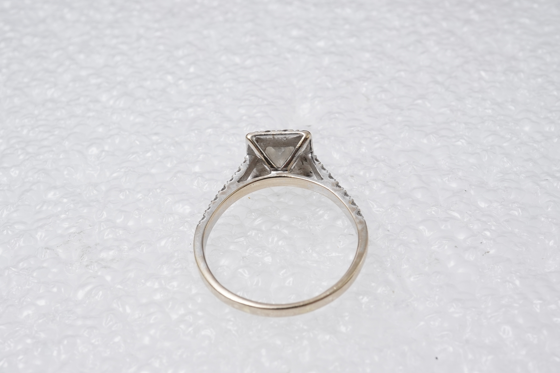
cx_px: 277
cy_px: 218
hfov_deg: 35.6
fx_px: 871
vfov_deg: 24.2
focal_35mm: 56
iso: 400
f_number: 22
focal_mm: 30
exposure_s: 1/125
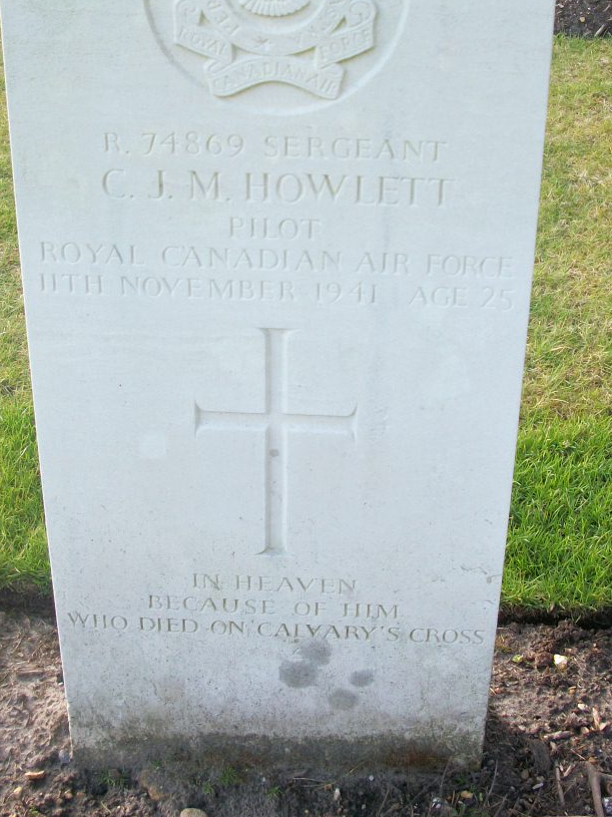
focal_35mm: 55
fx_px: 1297
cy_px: 312
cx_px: 342
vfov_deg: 34.8
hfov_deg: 26.5
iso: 80
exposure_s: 1/125
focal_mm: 6.3
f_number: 3.1
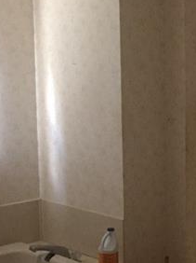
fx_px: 597
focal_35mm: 79
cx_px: 126
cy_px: 138
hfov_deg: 18.6
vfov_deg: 24.7
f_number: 2.2
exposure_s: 1/20
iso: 250
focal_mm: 4.15
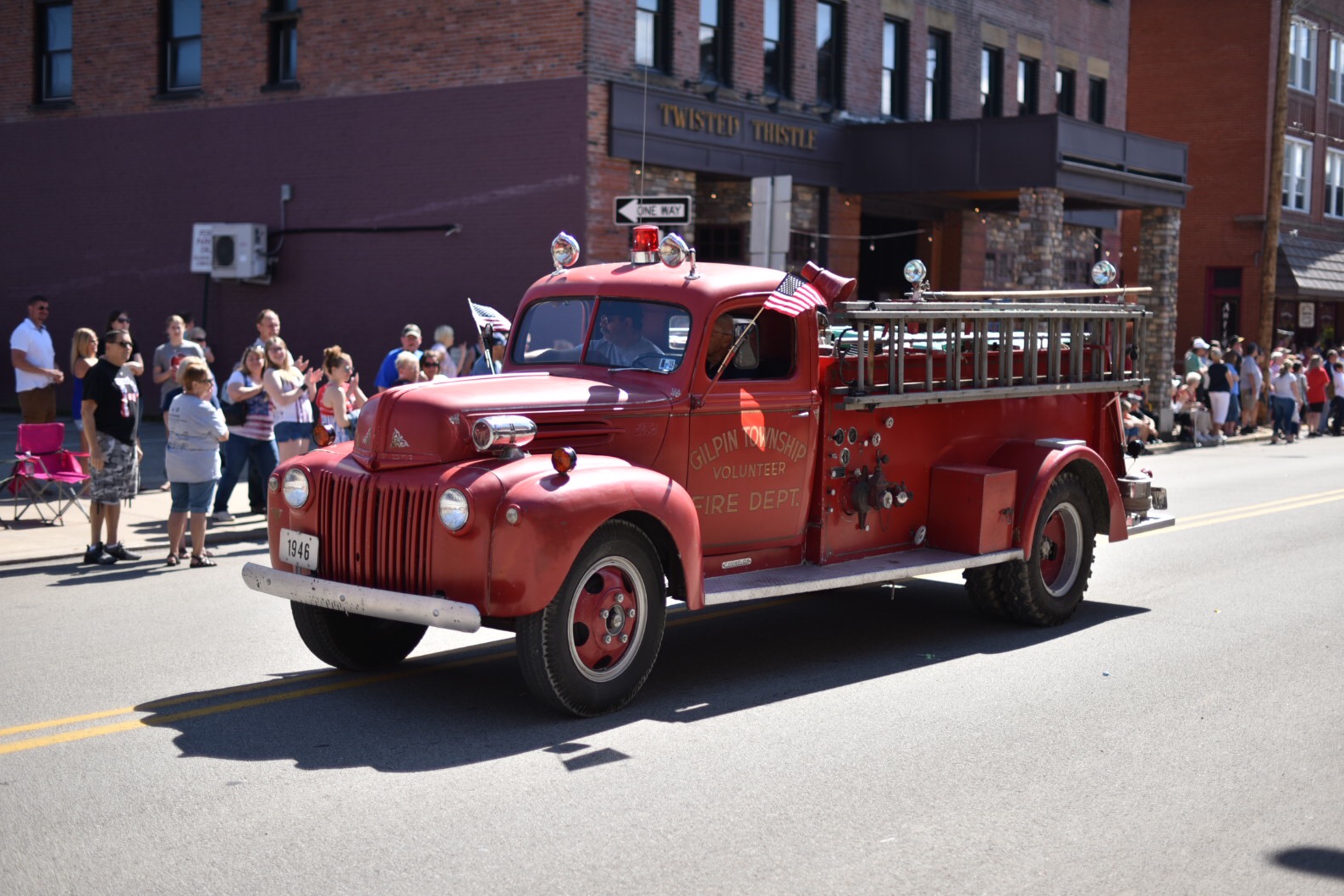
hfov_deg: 38.9
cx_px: 674
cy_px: 456
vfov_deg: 26.5
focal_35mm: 51
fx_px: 1904
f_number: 1.4
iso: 100
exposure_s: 1/4000
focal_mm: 50
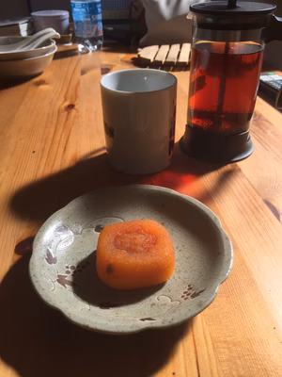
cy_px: 188
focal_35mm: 29
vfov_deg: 61.7
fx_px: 315
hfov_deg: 48.2
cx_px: 141
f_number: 2.2
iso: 32
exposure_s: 1/260
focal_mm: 4.15
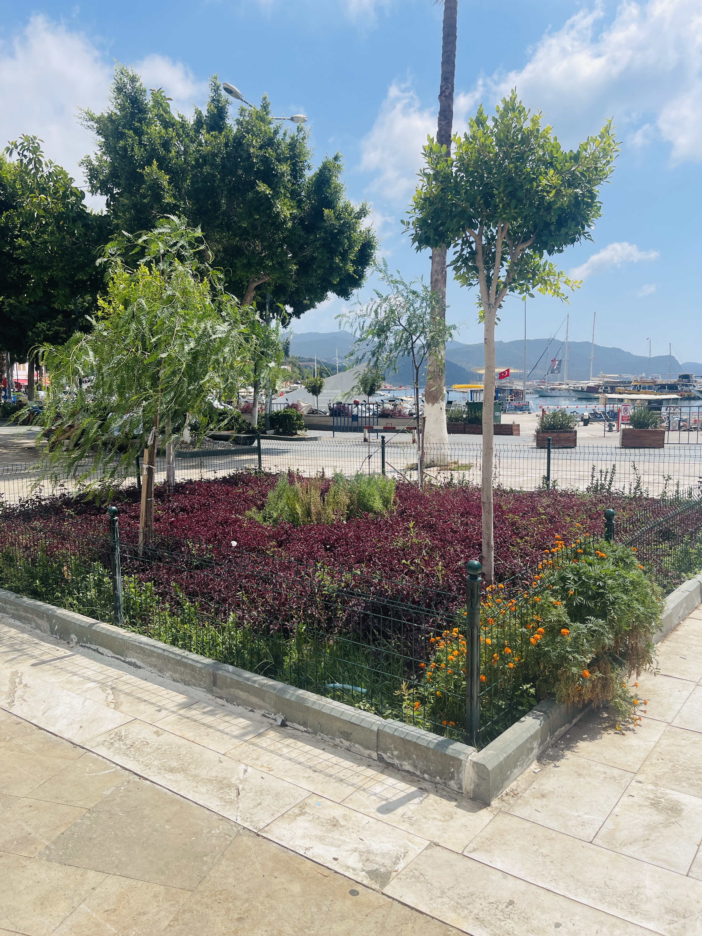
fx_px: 676
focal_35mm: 25
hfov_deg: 54.9
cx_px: 351
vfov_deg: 69.4
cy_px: 468
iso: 32
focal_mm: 5.1
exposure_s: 1/4902
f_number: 1.6
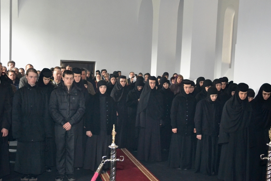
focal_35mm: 45
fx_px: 336
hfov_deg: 43.9
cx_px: 122
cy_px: 100
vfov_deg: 30.1
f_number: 4
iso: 3200
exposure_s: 1/60
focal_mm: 25
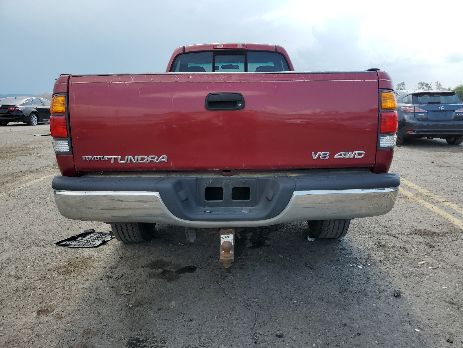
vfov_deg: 53.1
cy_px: 174
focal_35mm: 26
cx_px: 232
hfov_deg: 67.3
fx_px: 348
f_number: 1.5
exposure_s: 1/1429
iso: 50
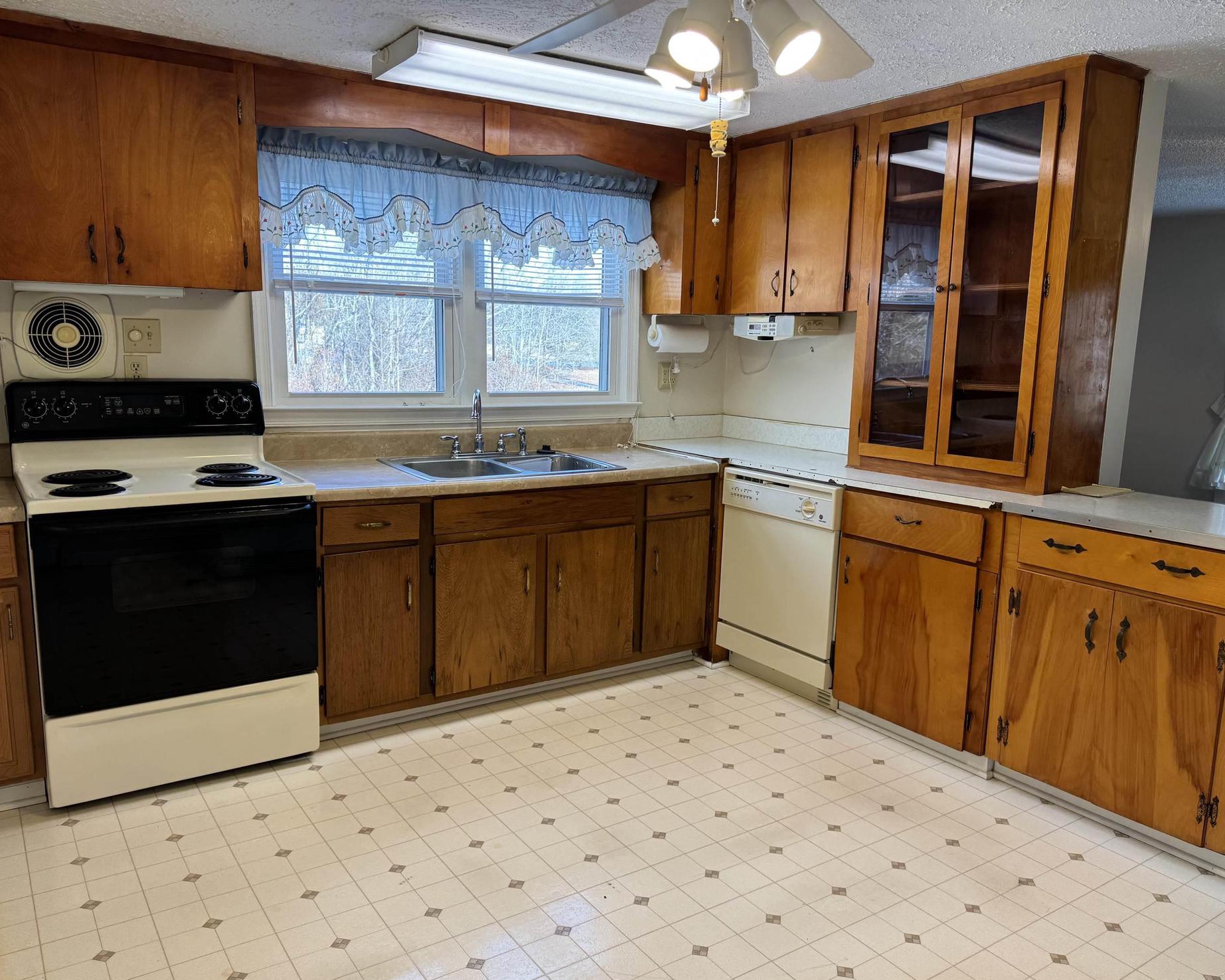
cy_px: 509
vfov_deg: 54.9
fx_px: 943
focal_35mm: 26
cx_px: 589
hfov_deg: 66.0
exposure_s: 1/120
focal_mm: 6.76
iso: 80
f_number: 1.78
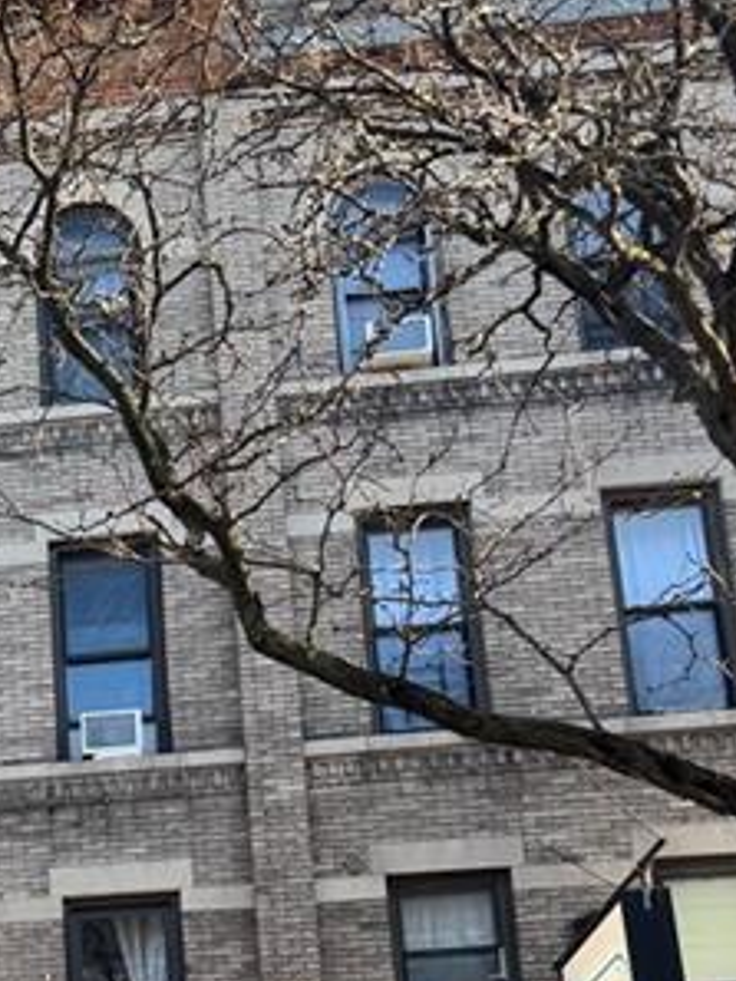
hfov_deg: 21.7
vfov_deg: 28.3
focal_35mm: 62
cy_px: 1080
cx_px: -182
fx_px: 1756
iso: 80
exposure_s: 1/604
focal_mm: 6.76
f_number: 1.78
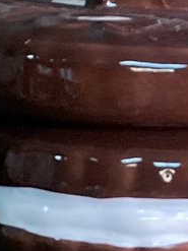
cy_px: 123
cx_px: 499
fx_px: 1377
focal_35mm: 190
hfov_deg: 7.2
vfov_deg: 10.4
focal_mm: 3.3
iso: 320
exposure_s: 1/40
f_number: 2.4
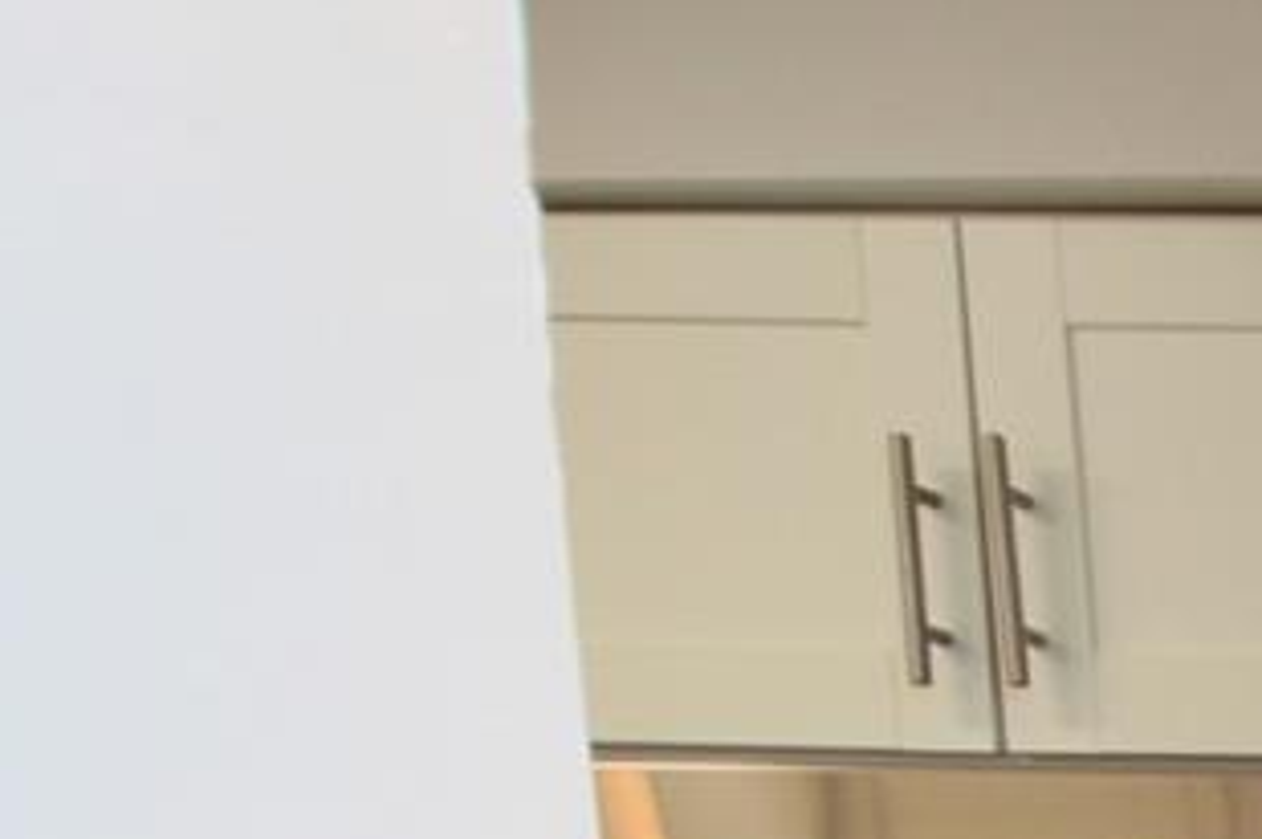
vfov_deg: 11.7
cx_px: 2825
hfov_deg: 15.3
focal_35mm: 93
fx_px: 3257
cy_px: 2087
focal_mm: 12
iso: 400
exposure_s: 1/80
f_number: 4.5
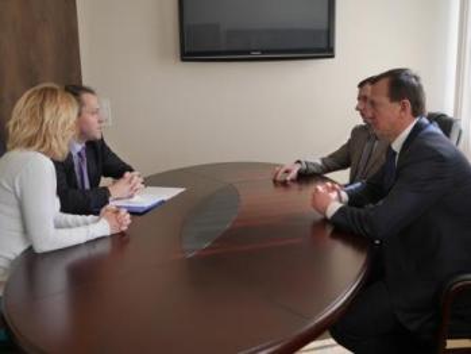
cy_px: 177
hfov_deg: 46.8
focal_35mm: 40
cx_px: 236
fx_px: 544
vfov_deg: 36.0
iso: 200
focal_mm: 20
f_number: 2.2
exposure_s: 1/160
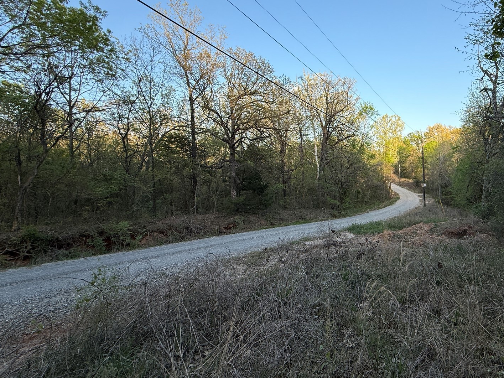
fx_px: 277
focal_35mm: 19
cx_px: 330
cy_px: 165
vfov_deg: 68.4
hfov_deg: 82.2
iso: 50
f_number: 2.2
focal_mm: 2.22
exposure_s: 1/458
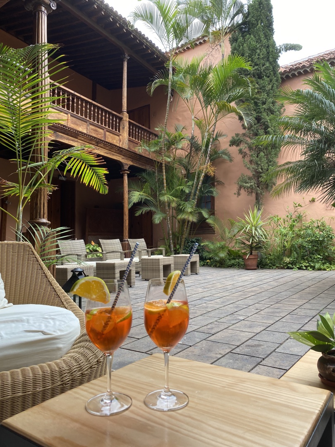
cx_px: 168
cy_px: 224
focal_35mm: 26
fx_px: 335
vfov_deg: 67.3
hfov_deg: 53.1
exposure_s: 1/122
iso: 80
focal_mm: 4.25
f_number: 1.8
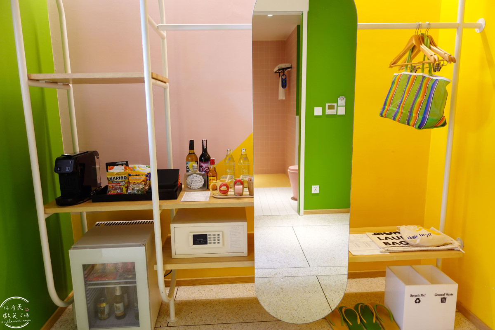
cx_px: 248
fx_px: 330
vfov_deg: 53.1
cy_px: 165
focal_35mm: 24
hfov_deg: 73.7
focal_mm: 9.4
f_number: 2
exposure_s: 1/30
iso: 125
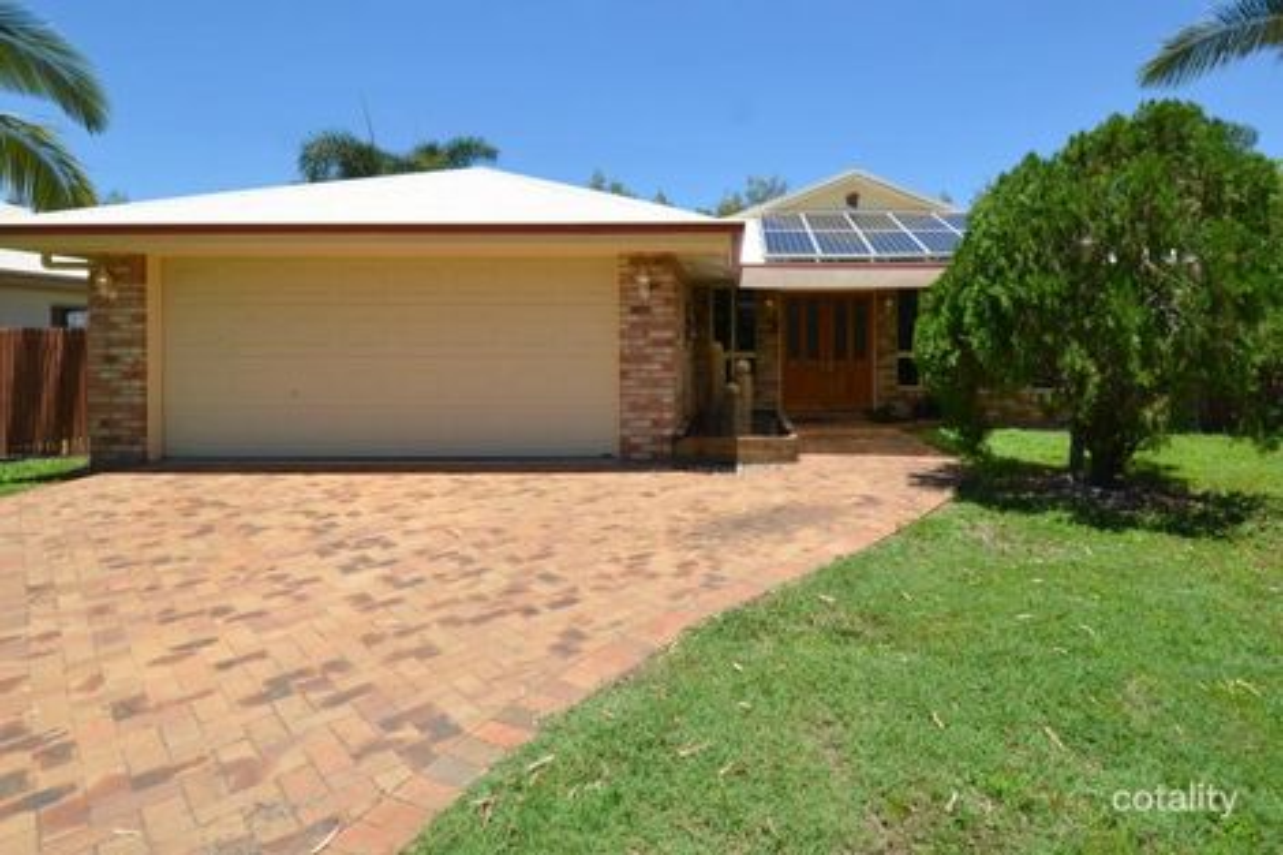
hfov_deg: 100.4
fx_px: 534
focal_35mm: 15
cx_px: 642
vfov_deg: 77.3
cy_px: 428
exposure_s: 1/250
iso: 100
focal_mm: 10
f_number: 8
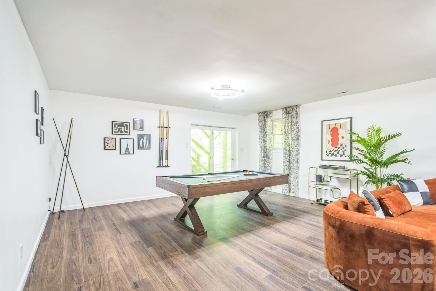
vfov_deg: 70.4
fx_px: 206
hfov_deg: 93.3
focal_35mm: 17
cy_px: 146
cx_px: 218
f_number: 2.8
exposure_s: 1/13
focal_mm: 17
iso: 500
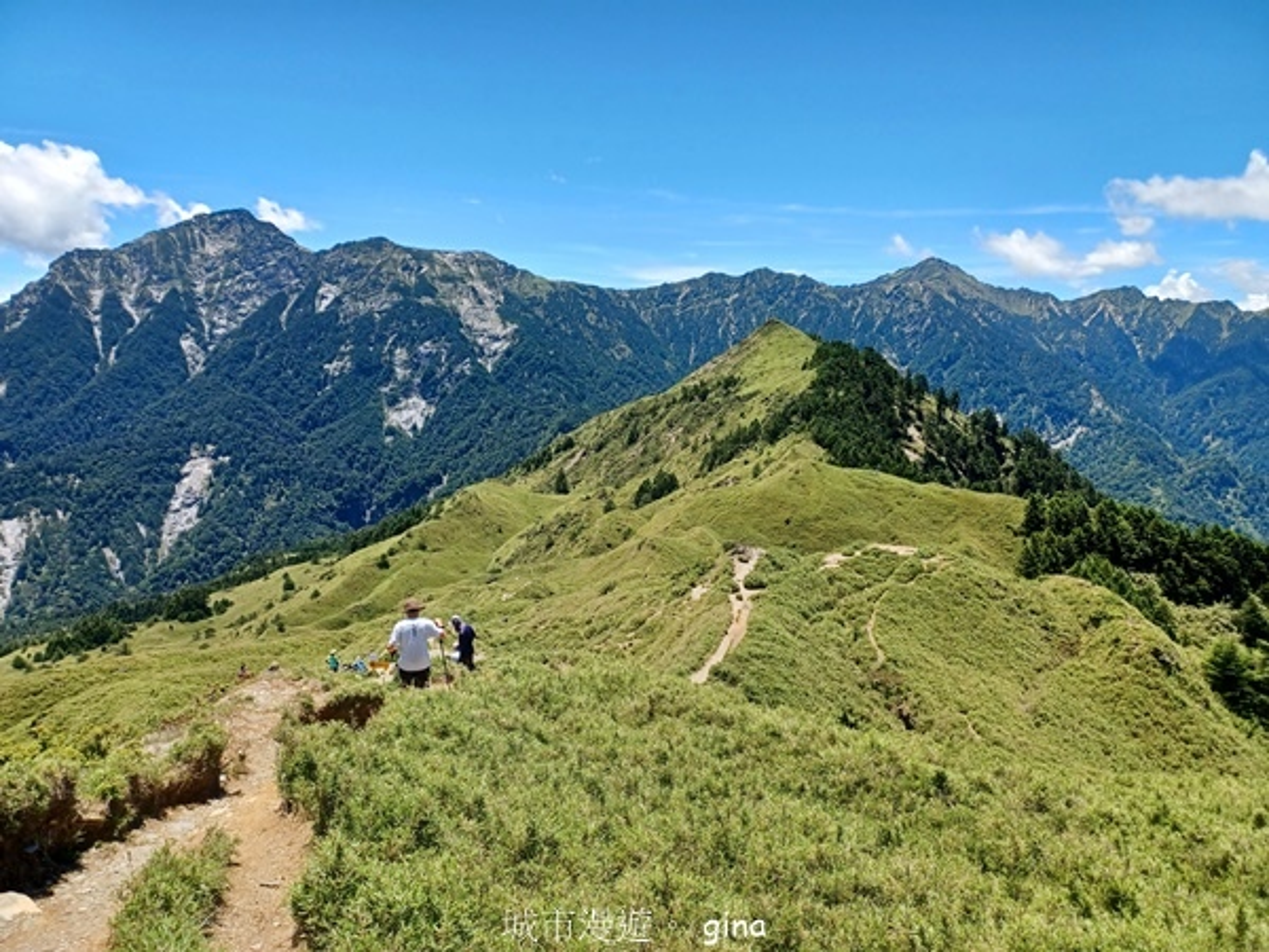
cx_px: 634
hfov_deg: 69.4
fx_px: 916
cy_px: 476
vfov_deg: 54.9
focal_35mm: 25
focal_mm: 4.6
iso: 32
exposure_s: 1/319
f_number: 1.8
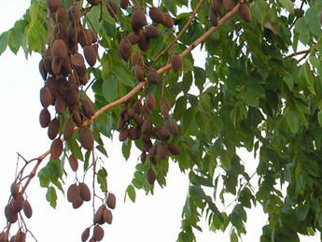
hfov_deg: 12.2
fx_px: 1489
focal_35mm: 160
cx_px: 322
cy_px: 15
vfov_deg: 9.2
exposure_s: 1/100
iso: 50
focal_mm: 11.5
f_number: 4
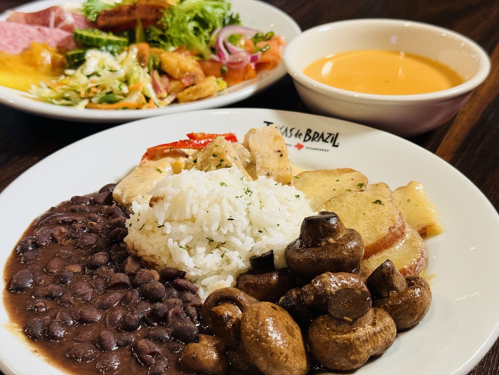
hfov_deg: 39.7
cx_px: 250
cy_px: 188
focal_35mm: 48
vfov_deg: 30.3
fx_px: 692
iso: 100
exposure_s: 1/60
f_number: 1.78
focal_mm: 6.76
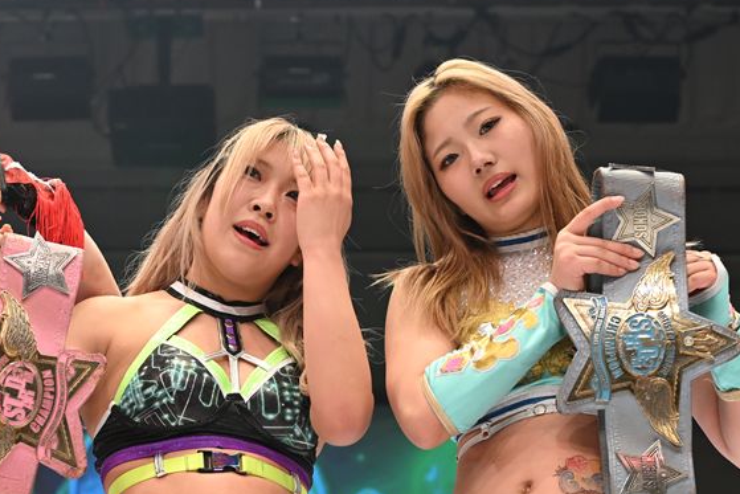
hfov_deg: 19.6
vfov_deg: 13.1
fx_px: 2118
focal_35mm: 103
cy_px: 489
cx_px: 139
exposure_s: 1/1000
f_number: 4
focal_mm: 48
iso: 2000
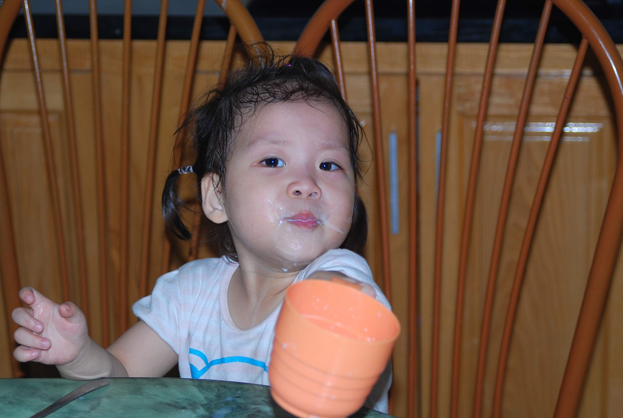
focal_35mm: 105
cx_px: 312
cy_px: 209
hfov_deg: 19.4
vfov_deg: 13.1
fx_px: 1821
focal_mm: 70
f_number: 4.5
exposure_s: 1/60
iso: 100
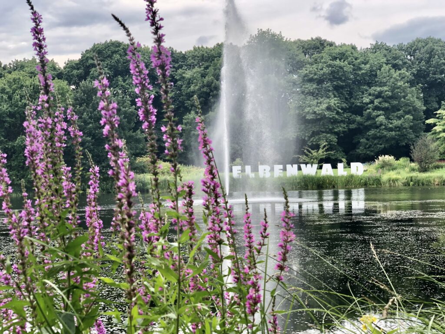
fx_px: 668
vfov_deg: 28.0
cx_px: 222
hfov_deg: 36.8
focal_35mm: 52
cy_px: 167
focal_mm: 6
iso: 16
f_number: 2.4
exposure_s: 1/151
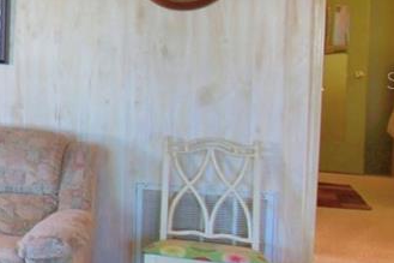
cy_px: 80
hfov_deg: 16.9
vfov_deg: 18.6
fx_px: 799
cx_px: -465
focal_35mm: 73
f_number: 4.5
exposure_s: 1/40
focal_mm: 10
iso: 400
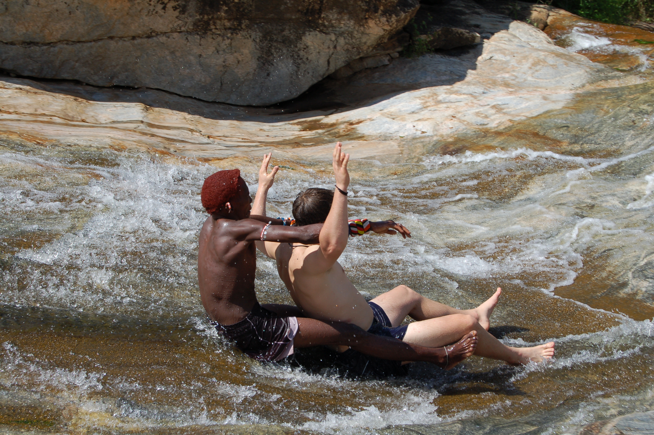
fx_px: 1497
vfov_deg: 16.5
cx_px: 327
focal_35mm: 82
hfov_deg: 24.6
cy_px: 218
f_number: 10
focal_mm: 55
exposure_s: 1/400
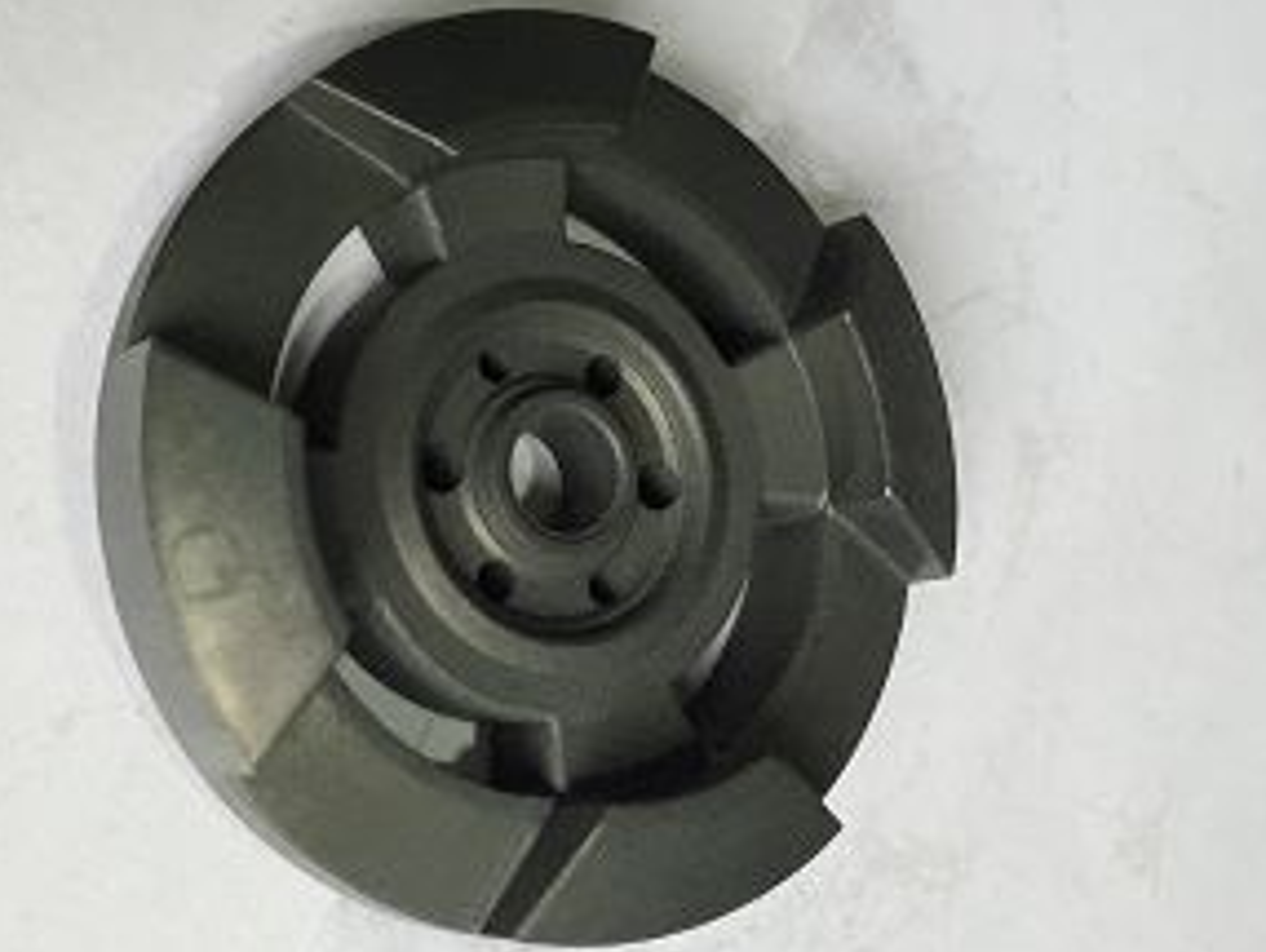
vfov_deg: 27.1
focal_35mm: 54
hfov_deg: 35.2
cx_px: 445
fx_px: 1977
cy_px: 509
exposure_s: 1/30
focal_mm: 4.15
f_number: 2.2
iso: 40
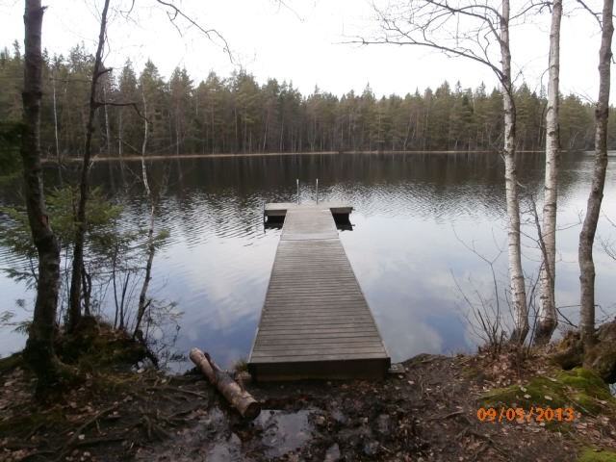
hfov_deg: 71.6
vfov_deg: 56.8
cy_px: 231
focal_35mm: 24
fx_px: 427
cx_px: 308
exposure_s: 1/60
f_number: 7.9
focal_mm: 4.2
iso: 100
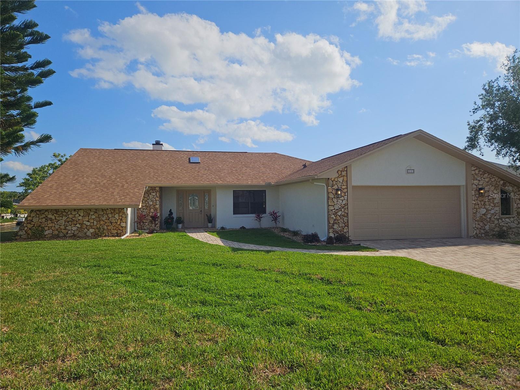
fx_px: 346
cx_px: 260
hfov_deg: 73.9
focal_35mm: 23
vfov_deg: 58.9
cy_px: 195
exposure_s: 1/3273
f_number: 1.8
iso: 25
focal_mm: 5.4
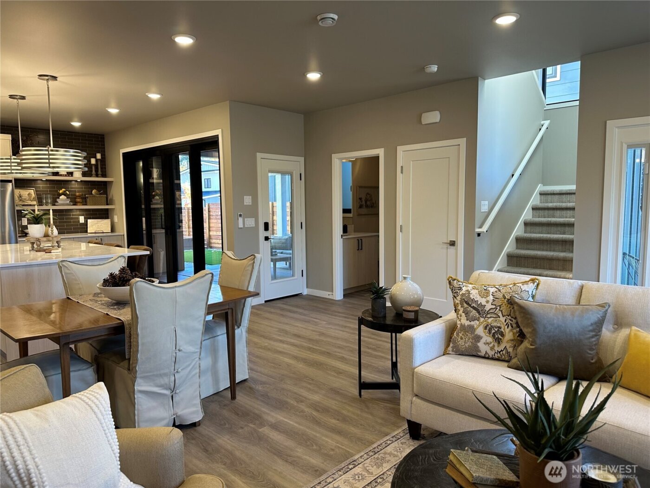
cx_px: 325
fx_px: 451
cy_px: 244
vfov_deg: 56.8
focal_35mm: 24
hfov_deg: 71.6
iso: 125
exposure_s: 1/120
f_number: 1.78
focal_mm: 6.86
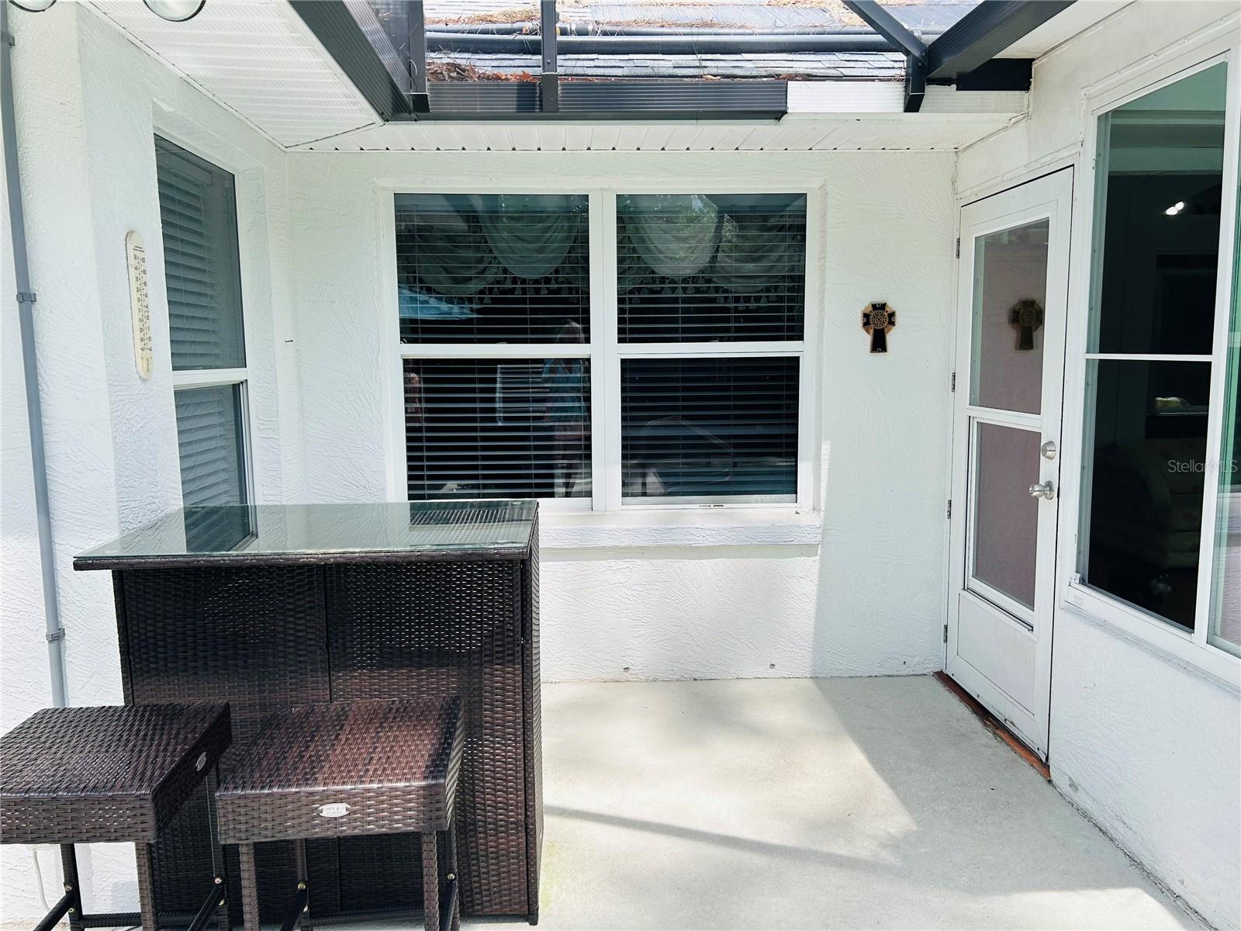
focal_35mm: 26
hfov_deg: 67.3
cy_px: 466
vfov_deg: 53.1
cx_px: 620
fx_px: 932
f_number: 1.5
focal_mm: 5.7
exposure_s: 1/859
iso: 50
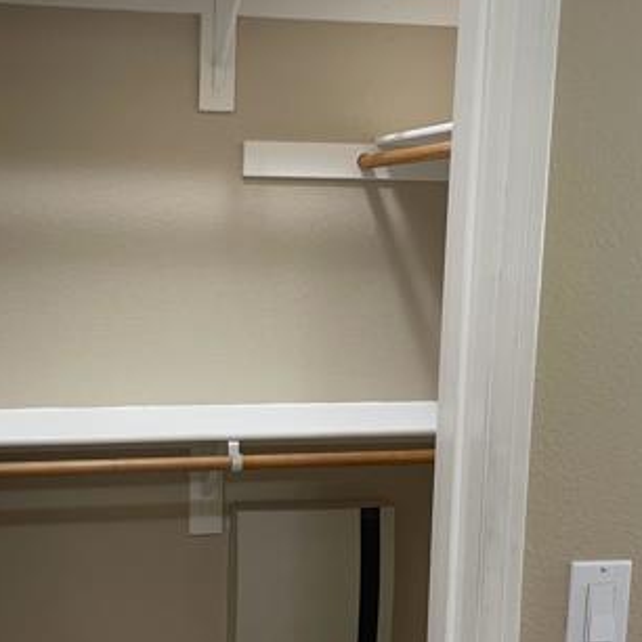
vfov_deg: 35.3
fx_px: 1007
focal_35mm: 48
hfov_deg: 34.6
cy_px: 348
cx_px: 159
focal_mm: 4.2
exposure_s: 1/60
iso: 125
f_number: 1.6
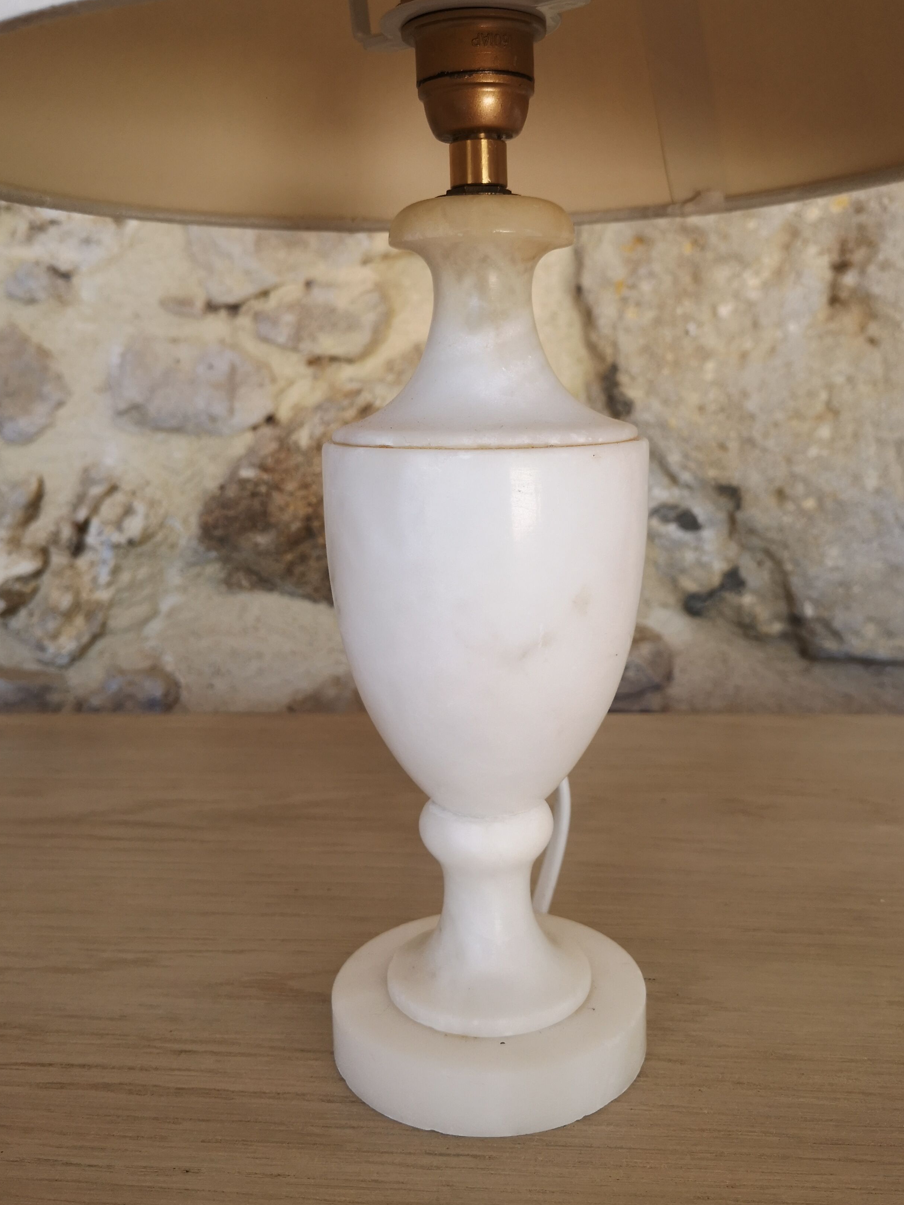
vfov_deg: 55.0
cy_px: 491
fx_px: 1149
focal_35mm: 33
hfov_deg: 42.9
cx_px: 470
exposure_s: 1/123
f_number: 1.8
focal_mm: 3.95
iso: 50
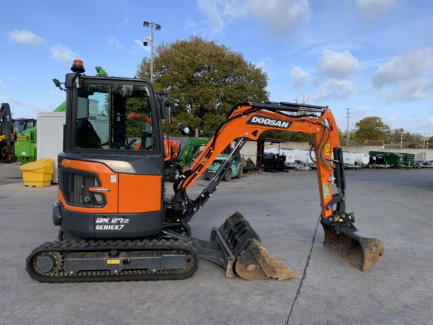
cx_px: 216
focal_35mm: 29
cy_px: 162
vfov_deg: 48.2
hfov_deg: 61.7
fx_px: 363
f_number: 1.8
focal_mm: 3
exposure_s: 1/1144
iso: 16
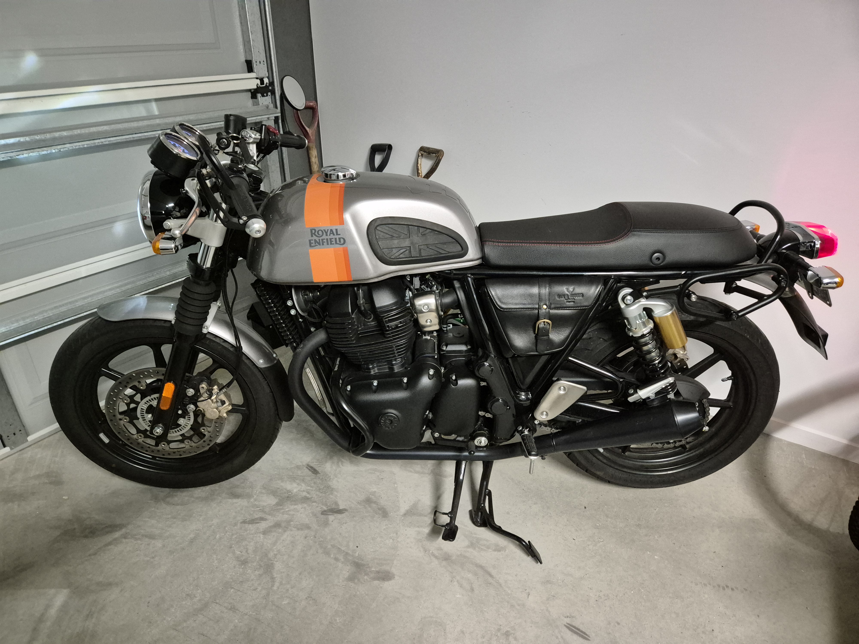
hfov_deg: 73.9
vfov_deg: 58.9
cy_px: 322
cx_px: 430
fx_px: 571
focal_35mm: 23
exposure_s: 1/100
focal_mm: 5.4
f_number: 1.8
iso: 2000
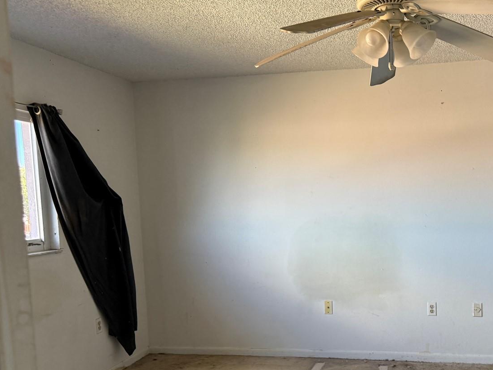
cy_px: 246
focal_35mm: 35
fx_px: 499
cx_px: 337
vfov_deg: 40.2
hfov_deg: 51.4
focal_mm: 6.76
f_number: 1.78
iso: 200
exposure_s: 1/109
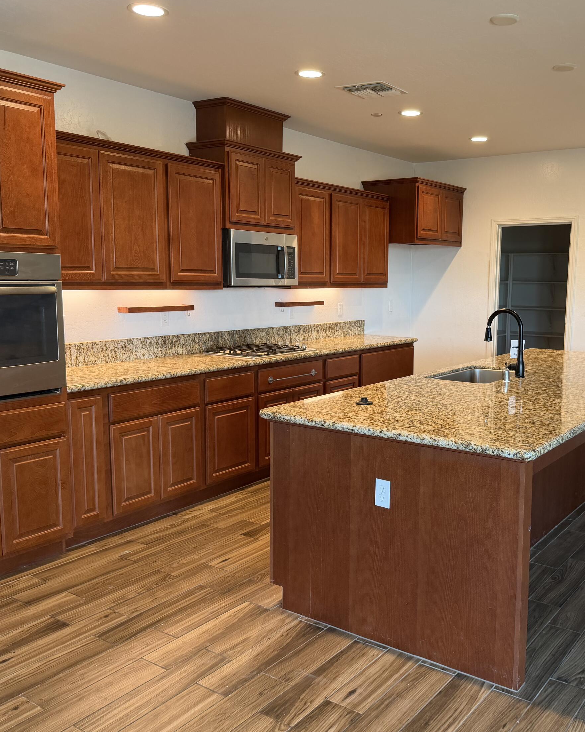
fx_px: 693
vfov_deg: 55.7
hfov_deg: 45.4
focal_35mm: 32
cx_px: 371
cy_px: 365
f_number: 1.78
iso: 160
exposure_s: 1/60
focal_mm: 6.76
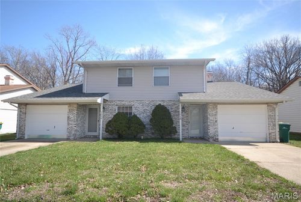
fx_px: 163
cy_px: 101
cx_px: 150
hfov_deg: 85.3
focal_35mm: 20
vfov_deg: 63.5
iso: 180
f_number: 5.6
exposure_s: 1/125
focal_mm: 13
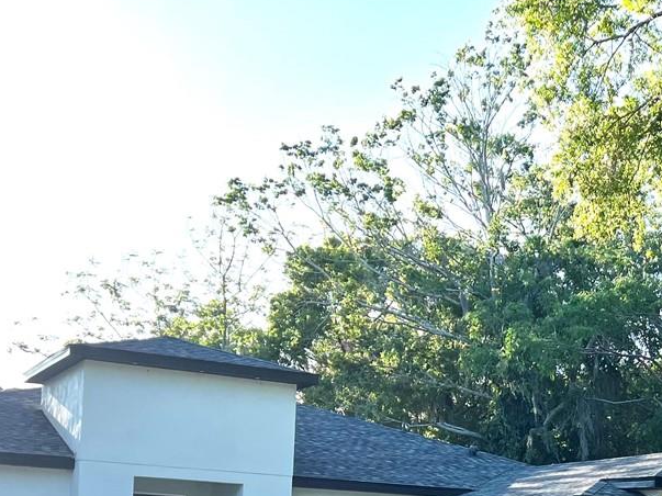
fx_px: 1319
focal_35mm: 69
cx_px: 595
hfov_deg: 27.2
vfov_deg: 20.3
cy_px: 554
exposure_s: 1/1488
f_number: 1.5
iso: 50
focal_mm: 5.7
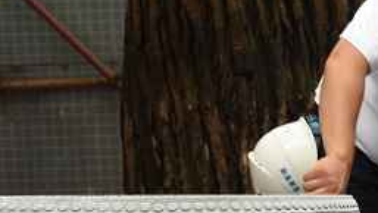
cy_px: 165
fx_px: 1143
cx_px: 563
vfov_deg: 10.6
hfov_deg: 17.0
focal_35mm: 114
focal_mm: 35
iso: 320
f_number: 5.6
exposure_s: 1/50
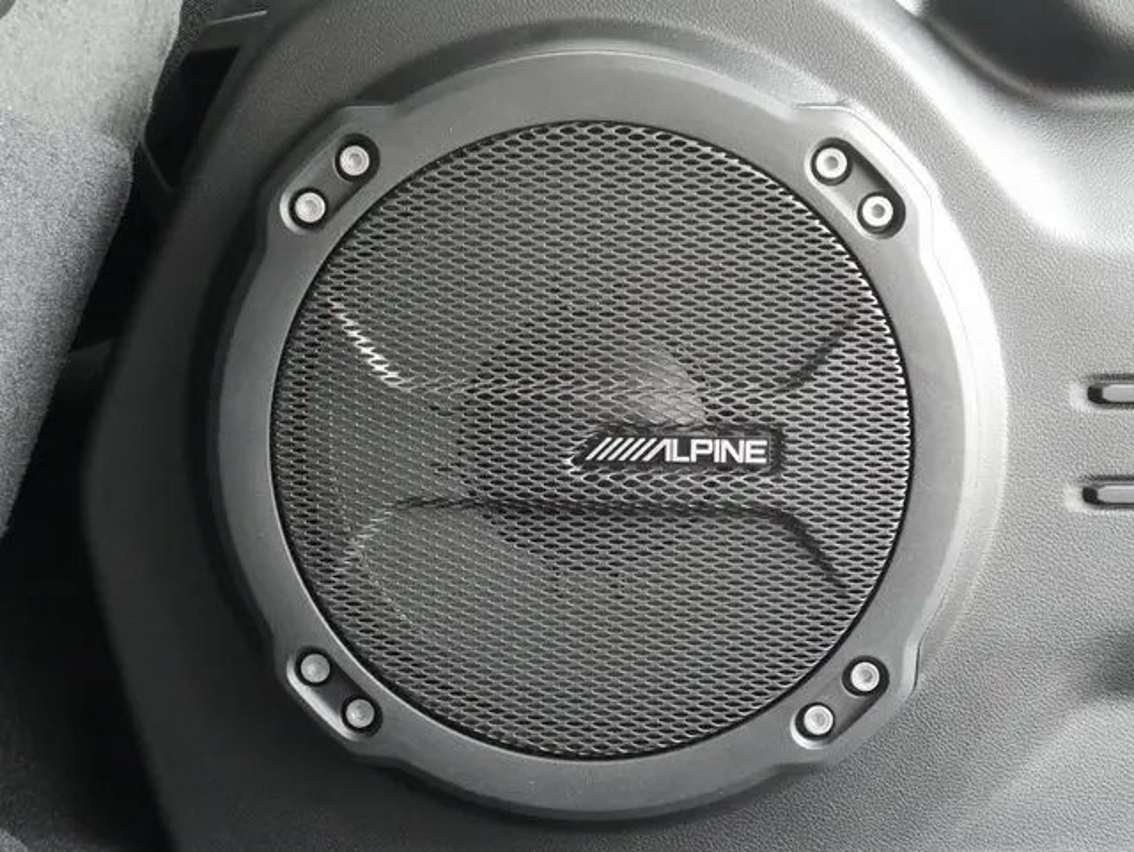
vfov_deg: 34.4
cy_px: 426
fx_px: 1377
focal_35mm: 42
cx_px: 567
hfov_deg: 44.8
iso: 3200
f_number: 10
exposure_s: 1/5
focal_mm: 21
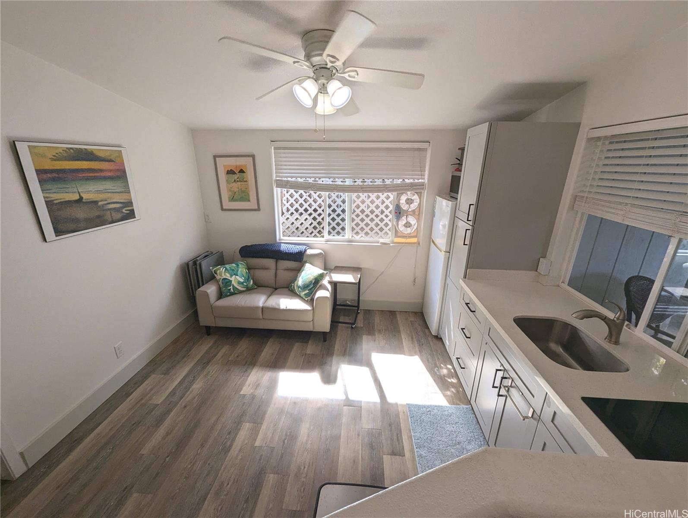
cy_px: 259
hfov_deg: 106.1
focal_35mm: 13
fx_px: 259
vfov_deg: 90.1
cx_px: 344
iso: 44
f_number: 2.2
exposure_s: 1/338
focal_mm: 1.95
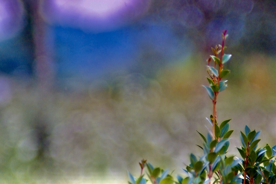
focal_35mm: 203
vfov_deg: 6.8
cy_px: 92
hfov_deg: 10.1
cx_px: 138
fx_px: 1558
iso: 1600
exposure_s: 1/100
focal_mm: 135
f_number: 2.8
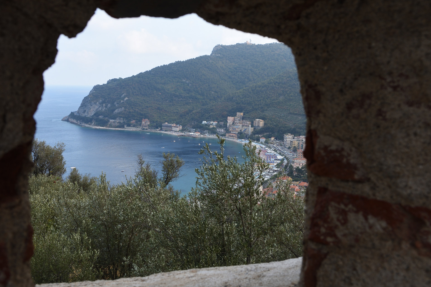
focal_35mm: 38
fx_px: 455
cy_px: 147
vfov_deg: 35.0
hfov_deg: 50.7
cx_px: 202
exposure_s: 1/100
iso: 100
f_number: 8
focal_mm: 20
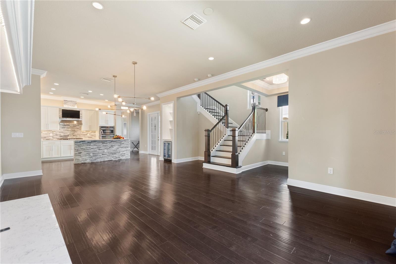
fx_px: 165
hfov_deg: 100.4
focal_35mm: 15
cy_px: 132
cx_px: 198
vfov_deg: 77.3
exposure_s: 1/5
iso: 400
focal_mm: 10
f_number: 4.5
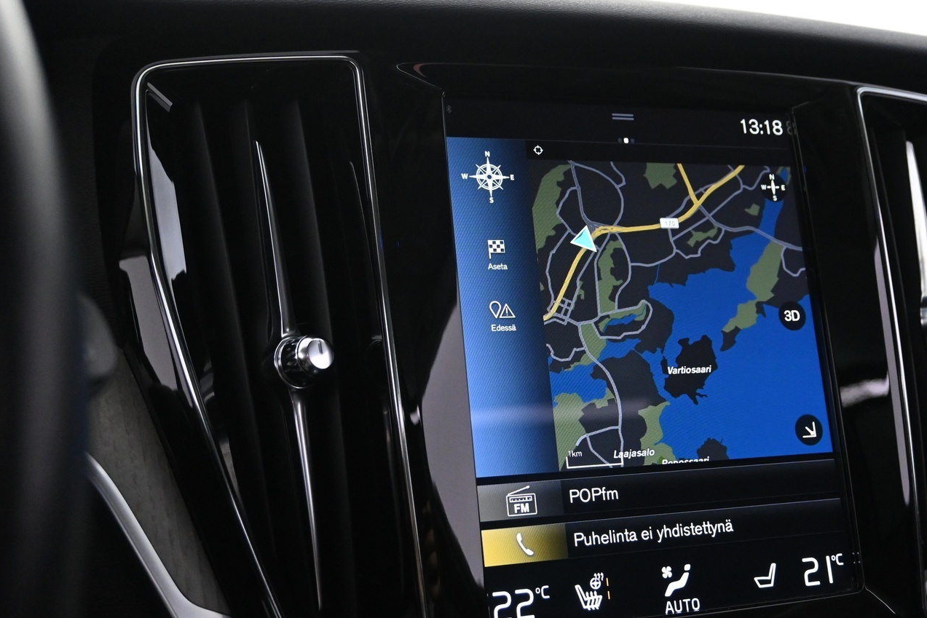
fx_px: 1082
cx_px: 570
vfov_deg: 31.8
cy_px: 360
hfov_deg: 46.1
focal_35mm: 42
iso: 2500
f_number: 4
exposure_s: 1/40
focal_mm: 22
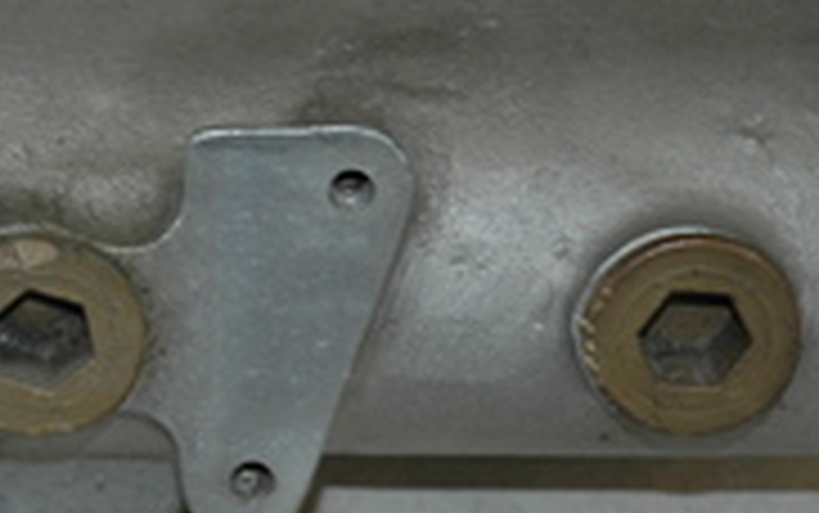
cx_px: 45
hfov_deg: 8.9
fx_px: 5249
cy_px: 243
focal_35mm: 235
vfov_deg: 5.6
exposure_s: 1/60
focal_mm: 56
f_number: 4.5
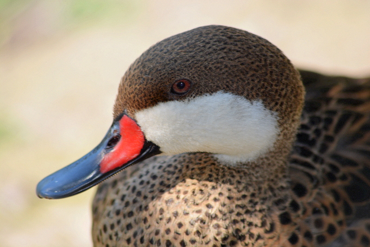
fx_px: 3007
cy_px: 124
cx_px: 185
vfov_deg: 4.7
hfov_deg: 7.0
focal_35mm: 292
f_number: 5.6
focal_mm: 195
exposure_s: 1/200
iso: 100
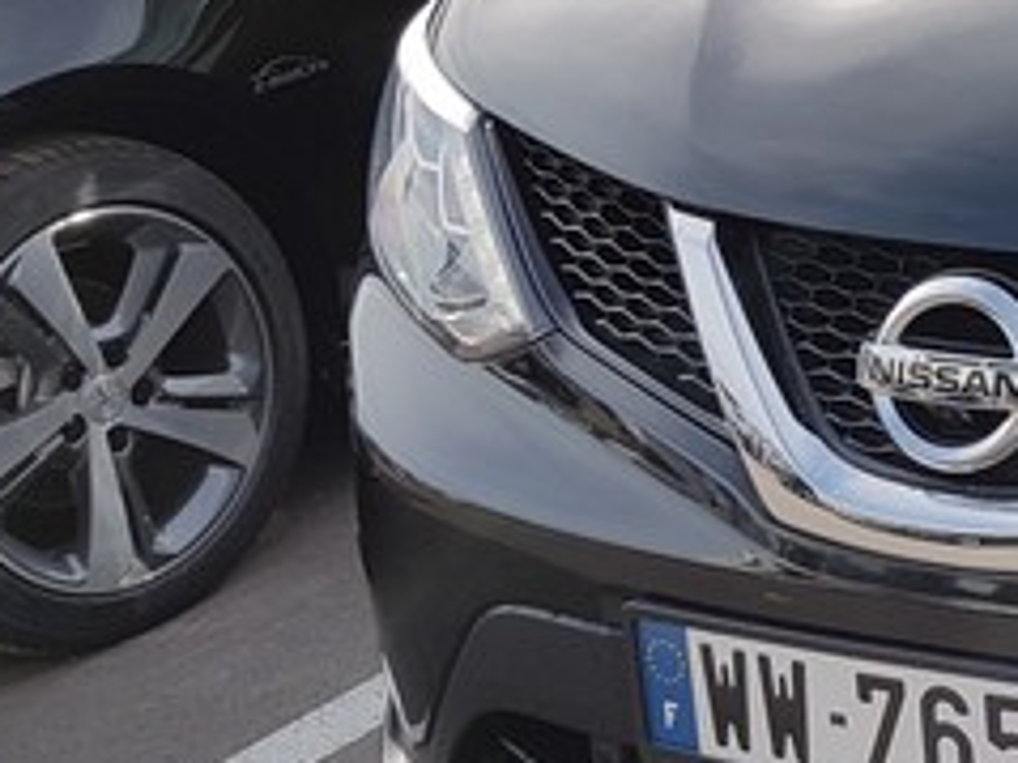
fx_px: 2557
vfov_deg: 16.9
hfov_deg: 19.7
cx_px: 1508
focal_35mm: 87
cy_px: 226
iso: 40
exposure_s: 1/2040
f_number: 1.7
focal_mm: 4.2
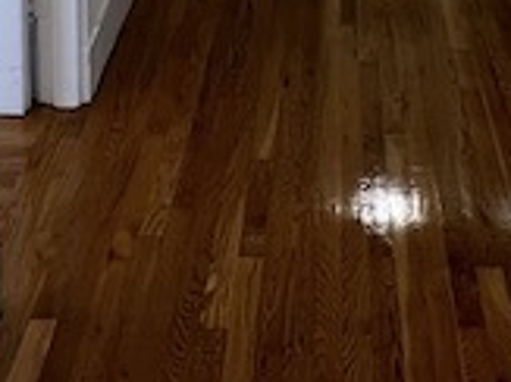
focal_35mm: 64
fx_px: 944
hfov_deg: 30.1
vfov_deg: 17.4
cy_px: -354
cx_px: 329
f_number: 1.8
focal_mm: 1.57
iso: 160
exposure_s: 1/120
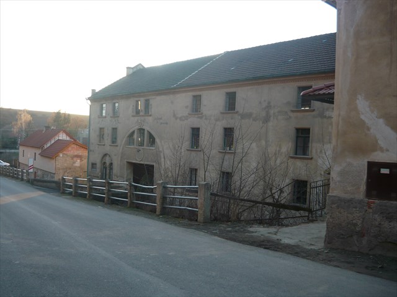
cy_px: 148
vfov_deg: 42.9
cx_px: 198
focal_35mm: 33
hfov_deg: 55.4
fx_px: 378
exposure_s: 1/100
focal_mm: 5.5
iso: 100
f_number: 2.8
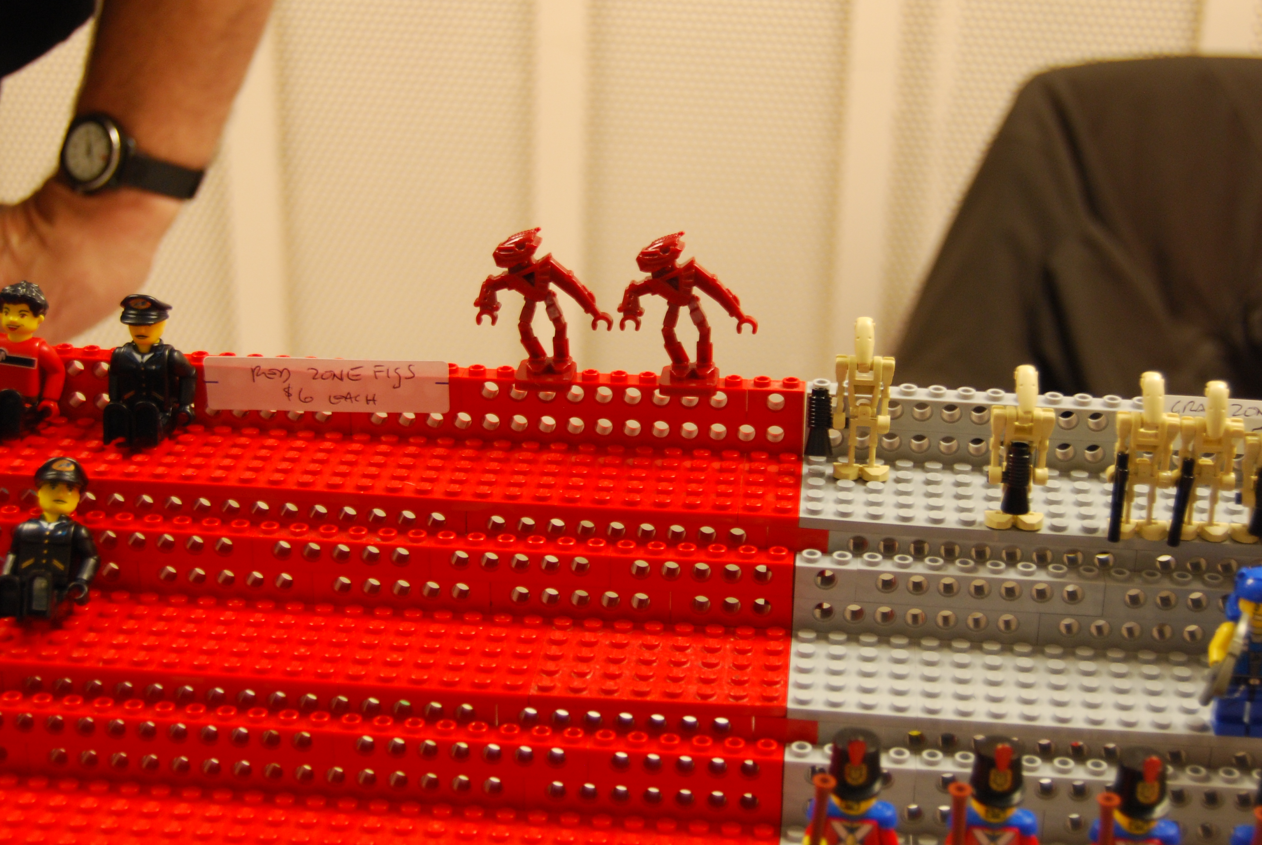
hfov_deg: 32.0
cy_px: 352
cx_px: 642
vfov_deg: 21.7
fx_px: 2200
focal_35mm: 63
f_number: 4.5
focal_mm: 31
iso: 400
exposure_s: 1/15
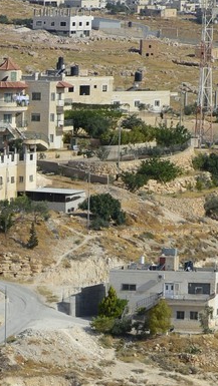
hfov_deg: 2.6
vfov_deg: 4.6
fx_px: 4689
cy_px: 800
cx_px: -233
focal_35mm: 457
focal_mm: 105
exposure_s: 1/320
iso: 200
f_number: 13
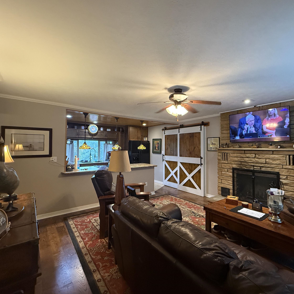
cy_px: 143
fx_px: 163
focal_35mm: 17
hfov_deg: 83.8
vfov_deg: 83.9
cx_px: 160
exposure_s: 1/60
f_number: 2.2
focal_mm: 2.22
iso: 640
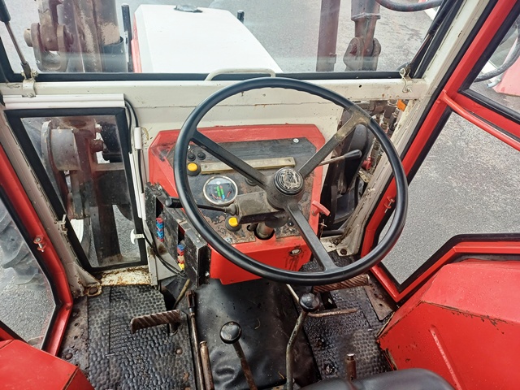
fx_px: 376
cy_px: 195
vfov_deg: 54.9
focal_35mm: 25
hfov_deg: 69.4
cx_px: 260
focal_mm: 4.65
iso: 80
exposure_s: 1/50
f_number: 1.8
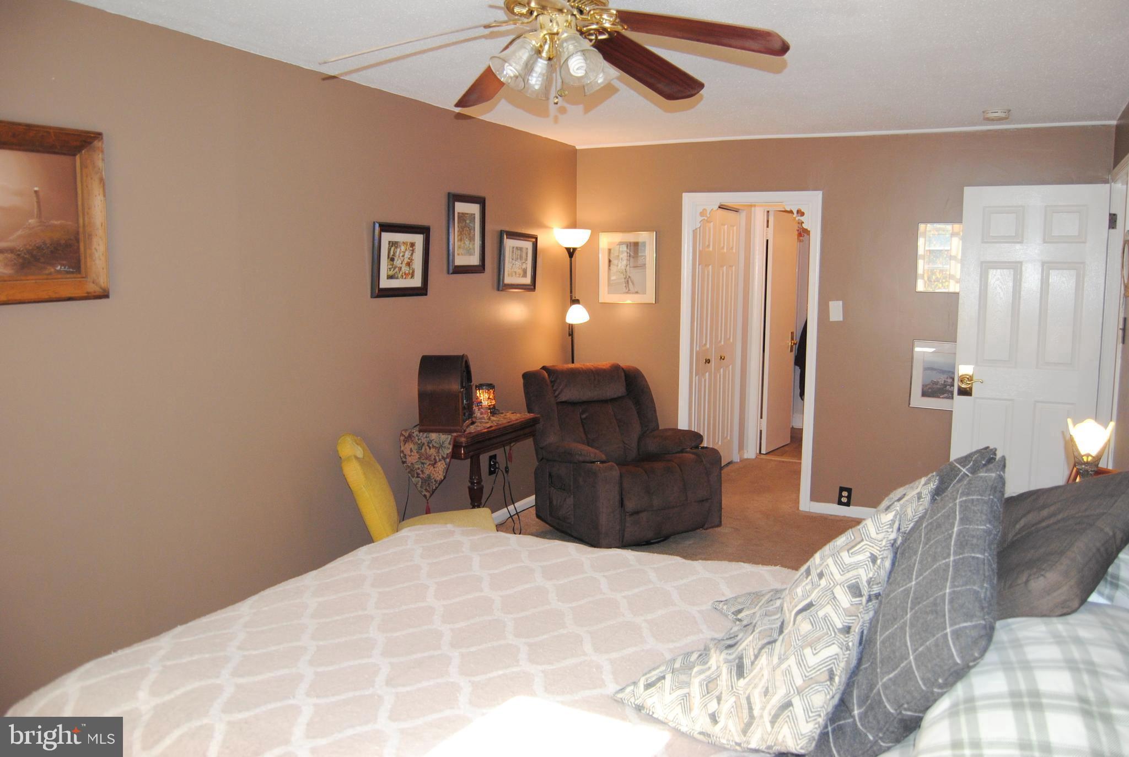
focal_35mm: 27
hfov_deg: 67.3
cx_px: 564
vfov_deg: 48.1
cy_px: 378
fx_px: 848
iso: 400
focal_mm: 18
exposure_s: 1/60
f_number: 4
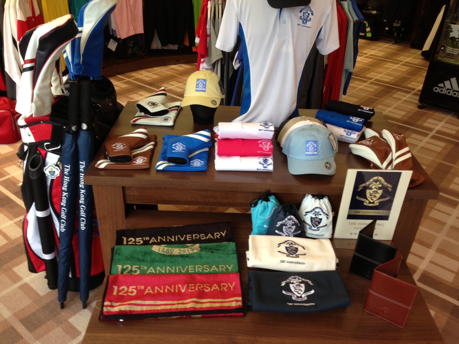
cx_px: 230
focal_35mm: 33
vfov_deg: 42.9
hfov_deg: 55.4
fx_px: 438
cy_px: 172
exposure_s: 1/30
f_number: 2.4
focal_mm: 4.13
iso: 64
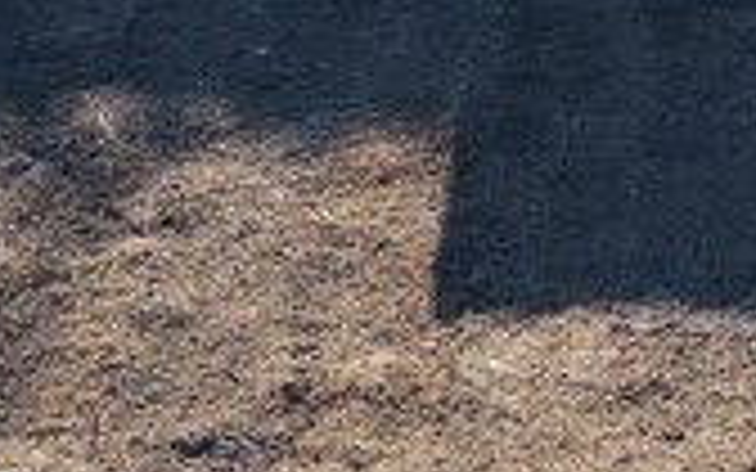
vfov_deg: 8.2
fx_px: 3194
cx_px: 950
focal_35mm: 155
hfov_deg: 13.1
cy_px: -337
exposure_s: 1/1000
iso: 100
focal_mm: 8.67
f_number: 1.8
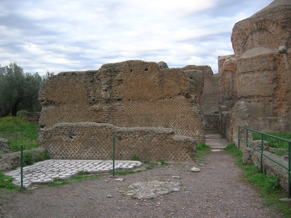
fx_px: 286
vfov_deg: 41.7
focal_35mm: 34
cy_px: 109
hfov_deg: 54.0
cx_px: 146
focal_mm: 5.7
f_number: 2.9
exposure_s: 1/50.3
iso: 50
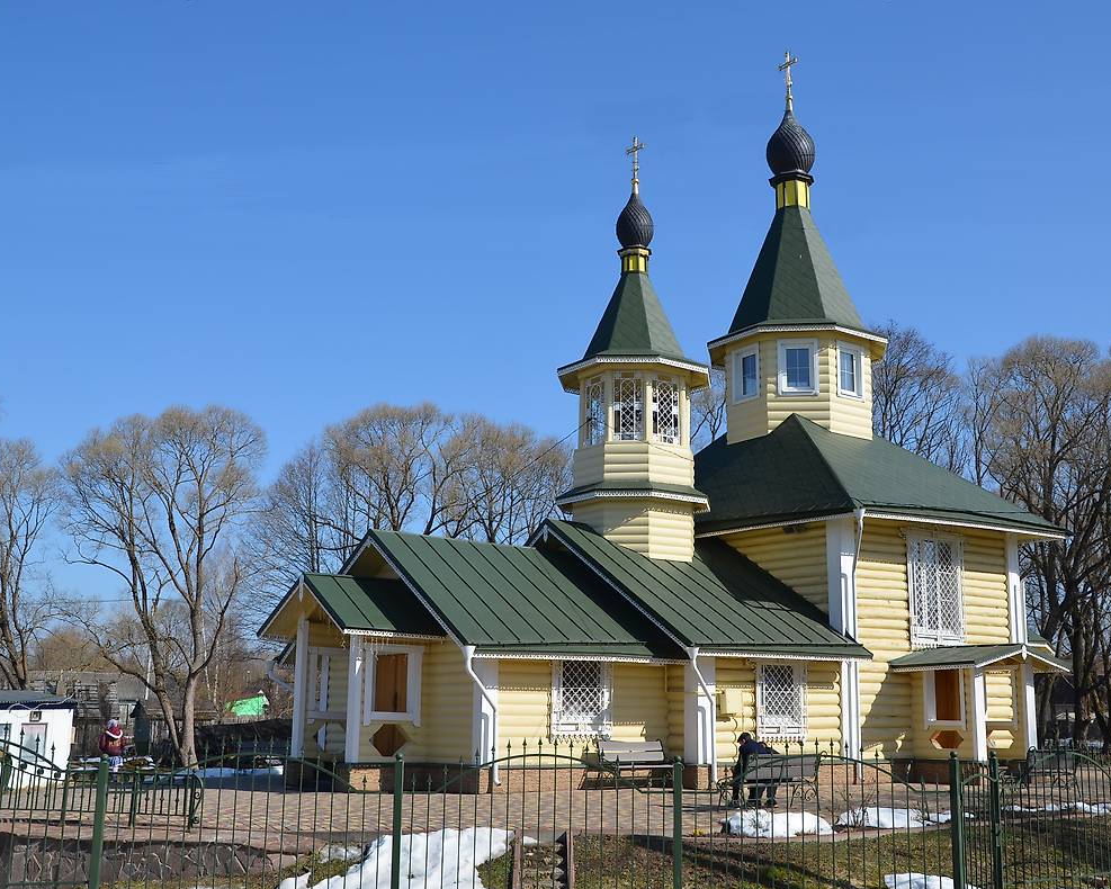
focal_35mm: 41
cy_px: 446
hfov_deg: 44.7
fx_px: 1348
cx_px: 630
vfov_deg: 36.5
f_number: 9
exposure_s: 1/320
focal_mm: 24
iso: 100
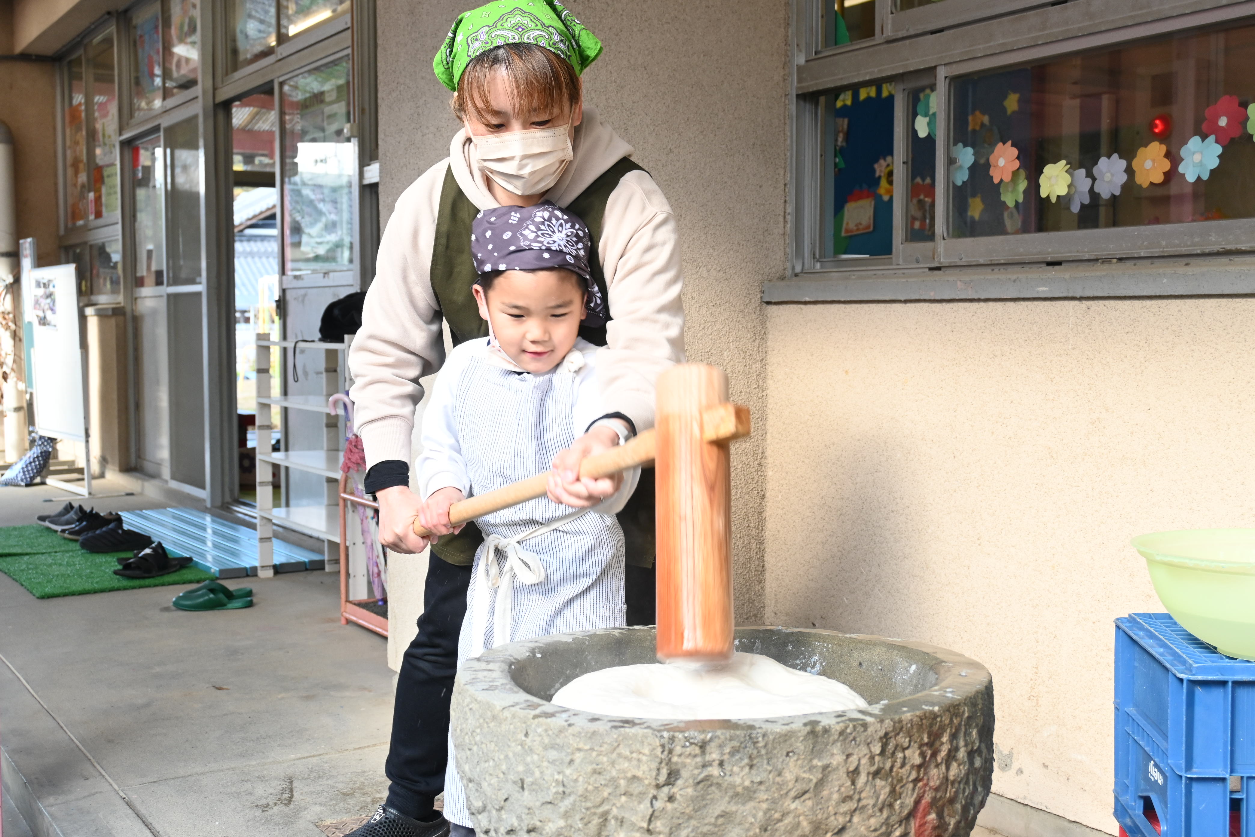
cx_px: 628
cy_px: 418
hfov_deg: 47.2
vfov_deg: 32.4
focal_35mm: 41
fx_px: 1438
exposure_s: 1/125
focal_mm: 27.5
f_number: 4.5
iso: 400
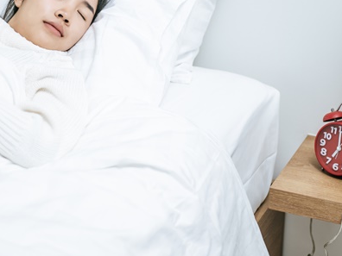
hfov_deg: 20.2
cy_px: 41
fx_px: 958
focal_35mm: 97
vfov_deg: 15.1
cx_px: 123
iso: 200
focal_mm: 50
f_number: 1.8
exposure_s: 1/160
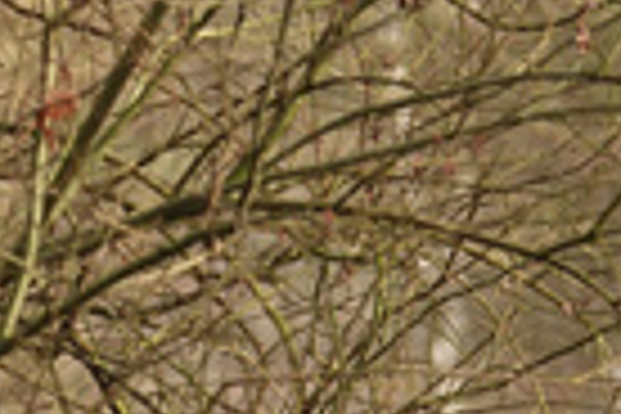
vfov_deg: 0.7
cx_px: 400
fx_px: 34497
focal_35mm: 2000
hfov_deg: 1.0
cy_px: 646
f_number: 4
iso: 200
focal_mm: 220
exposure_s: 1/250
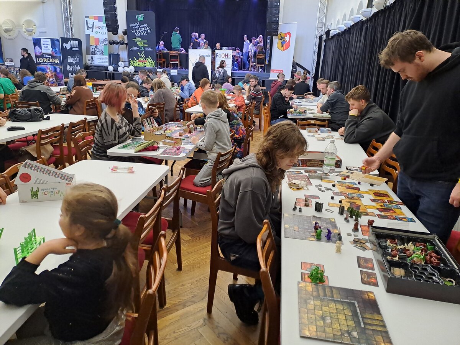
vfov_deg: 54.9
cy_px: 172
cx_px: 230
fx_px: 332
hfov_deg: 69.4
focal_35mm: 25
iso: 320
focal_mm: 4.65
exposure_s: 1/33
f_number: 1.8
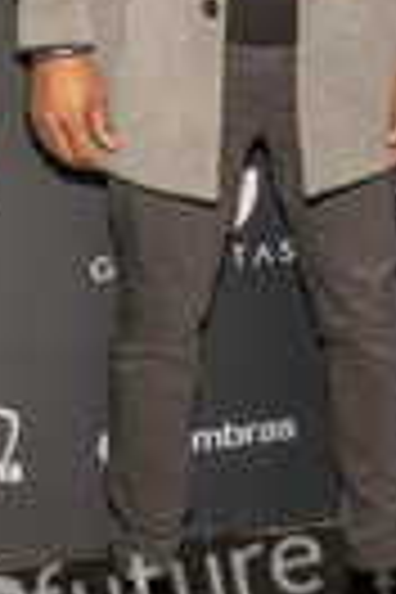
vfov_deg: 22.8
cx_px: 238
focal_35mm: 85
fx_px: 1402
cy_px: -32
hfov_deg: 16.1
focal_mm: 28
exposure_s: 1/200
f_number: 5.6
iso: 800
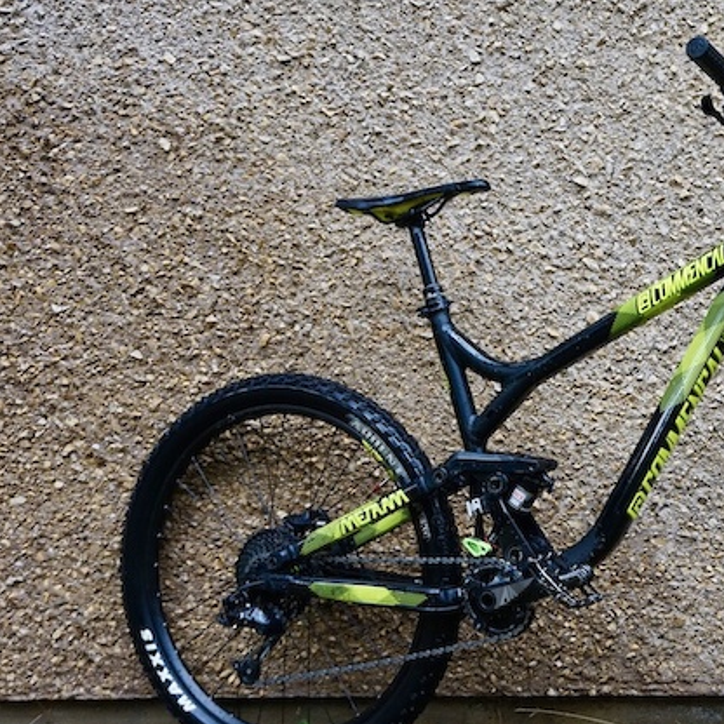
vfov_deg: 34.6
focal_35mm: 49
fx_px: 1159
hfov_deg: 32.8
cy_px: 434
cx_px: 665
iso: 500
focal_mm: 20
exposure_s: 1/160
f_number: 4
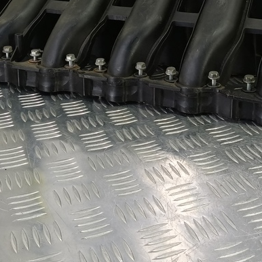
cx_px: 148
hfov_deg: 31.6
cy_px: 14
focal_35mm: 54
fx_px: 462
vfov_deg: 29.9
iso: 177
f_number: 1.6
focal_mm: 4.11
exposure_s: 1/50
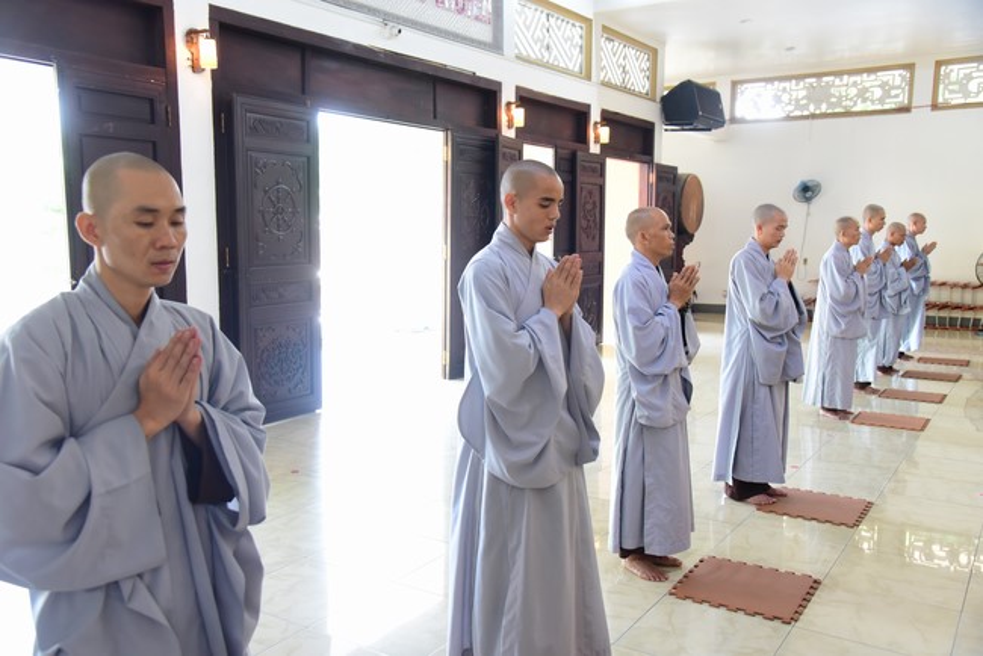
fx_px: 874
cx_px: 492
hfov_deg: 58.7
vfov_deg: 41.2
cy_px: 328
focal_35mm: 32
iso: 2000
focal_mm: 32
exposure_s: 1/50
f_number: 5
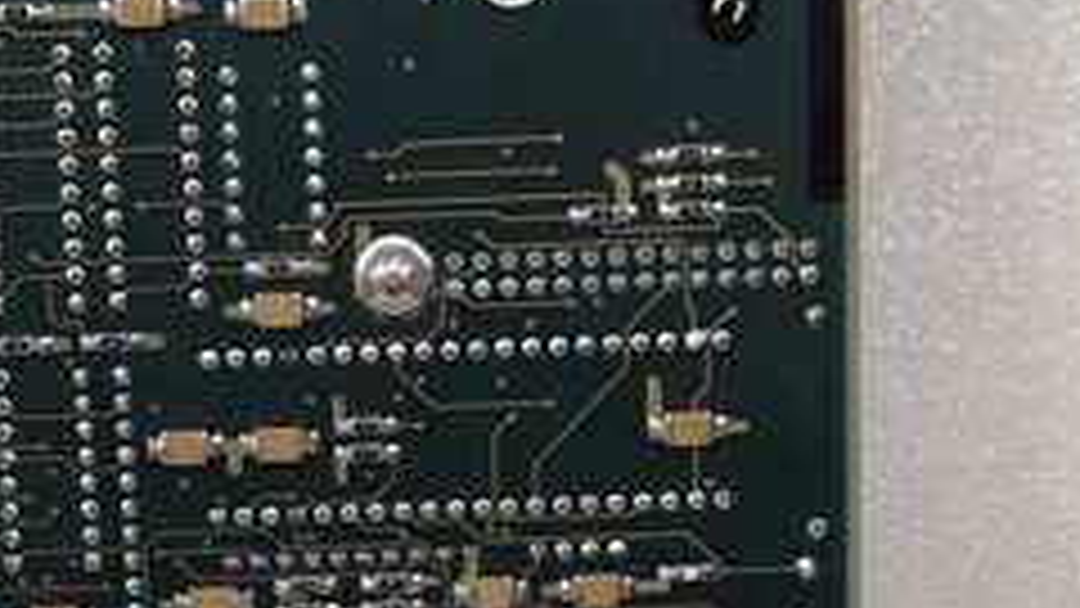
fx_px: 2806
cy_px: 545
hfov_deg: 21.7
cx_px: 400
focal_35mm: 98
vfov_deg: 12.3
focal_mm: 3.95
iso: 200
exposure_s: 1/33.3
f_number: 1.8
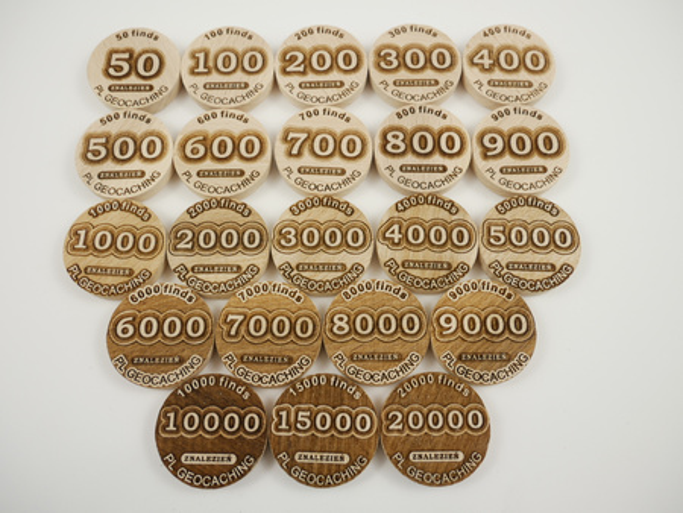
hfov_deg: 59.9
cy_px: 256
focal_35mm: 30
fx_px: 592
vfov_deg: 46.8
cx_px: 342
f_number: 7.1
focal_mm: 15
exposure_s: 1/15
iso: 200
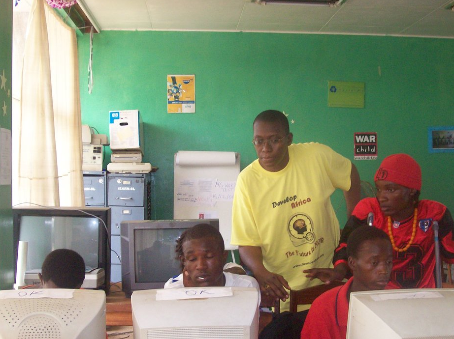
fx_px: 655
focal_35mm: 50
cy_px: 176
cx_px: 227
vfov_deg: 29.1
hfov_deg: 38.2
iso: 140
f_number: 3
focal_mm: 7.6
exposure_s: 1/73.1
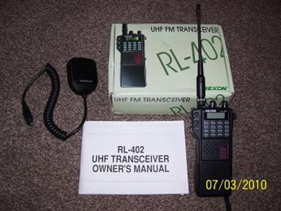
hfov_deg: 51.3
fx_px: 292
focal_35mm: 36
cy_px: 106
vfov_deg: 39.7
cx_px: 140
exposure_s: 1/60
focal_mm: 6
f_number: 2.7
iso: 80
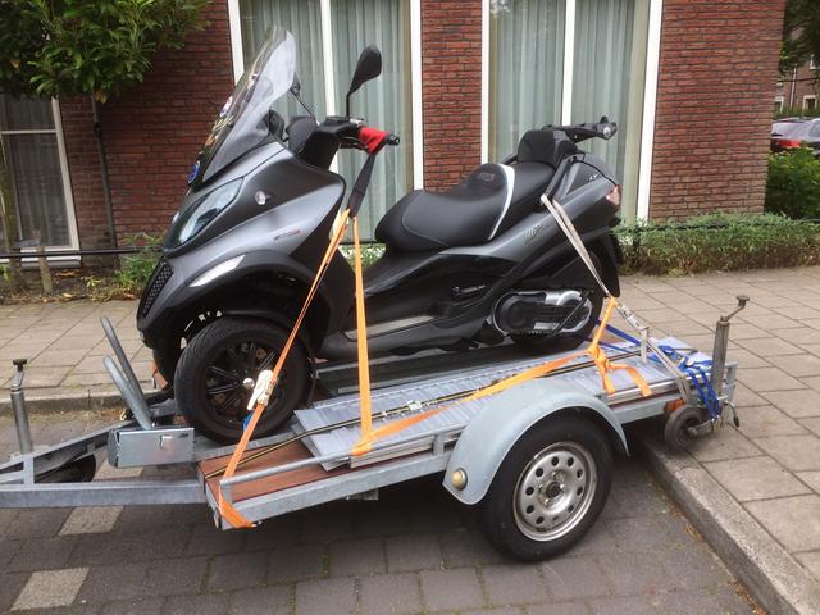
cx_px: 410
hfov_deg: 61.7
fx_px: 687
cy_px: 308
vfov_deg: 48.2
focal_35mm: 29
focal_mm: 4.15
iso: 32
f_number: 2.2
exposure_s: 1/380
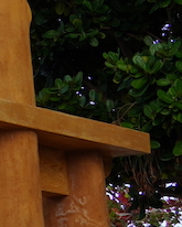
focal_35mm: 246
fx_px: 1655
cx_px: -614
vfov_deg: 7.8
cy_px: -18
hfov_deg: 5.3
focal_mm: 24
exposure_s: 1/125
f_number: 8
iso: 100
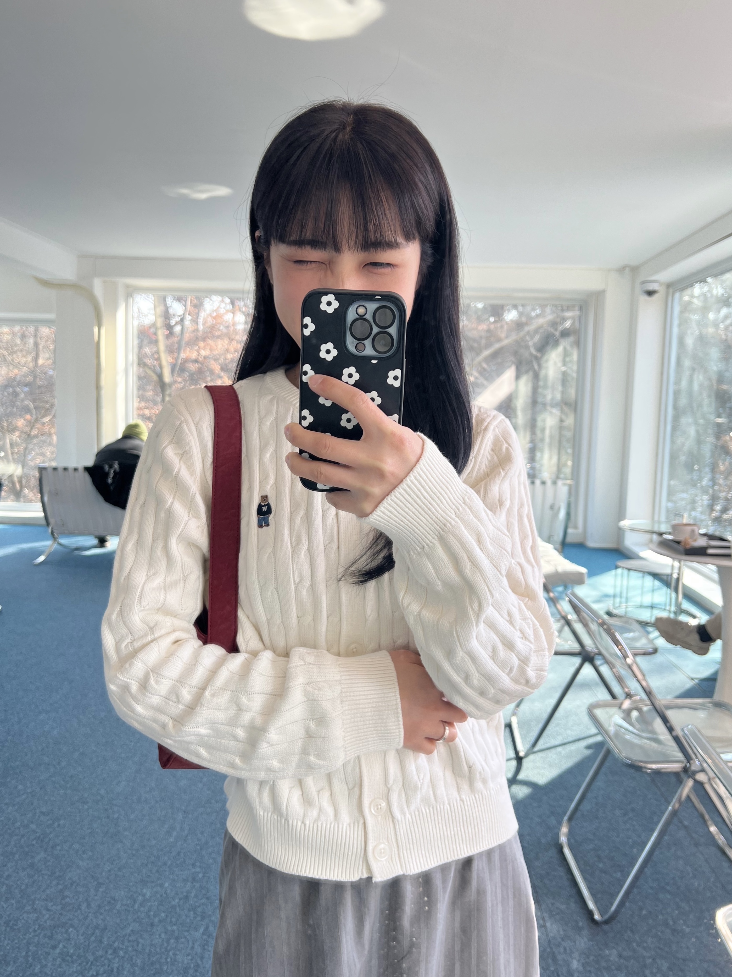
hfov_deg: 53.1
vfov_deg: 67.3
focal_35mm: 26
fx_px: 733
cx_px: 366
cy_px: 488
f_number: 1.5
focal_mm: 5.7
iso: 32
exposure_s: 1/139
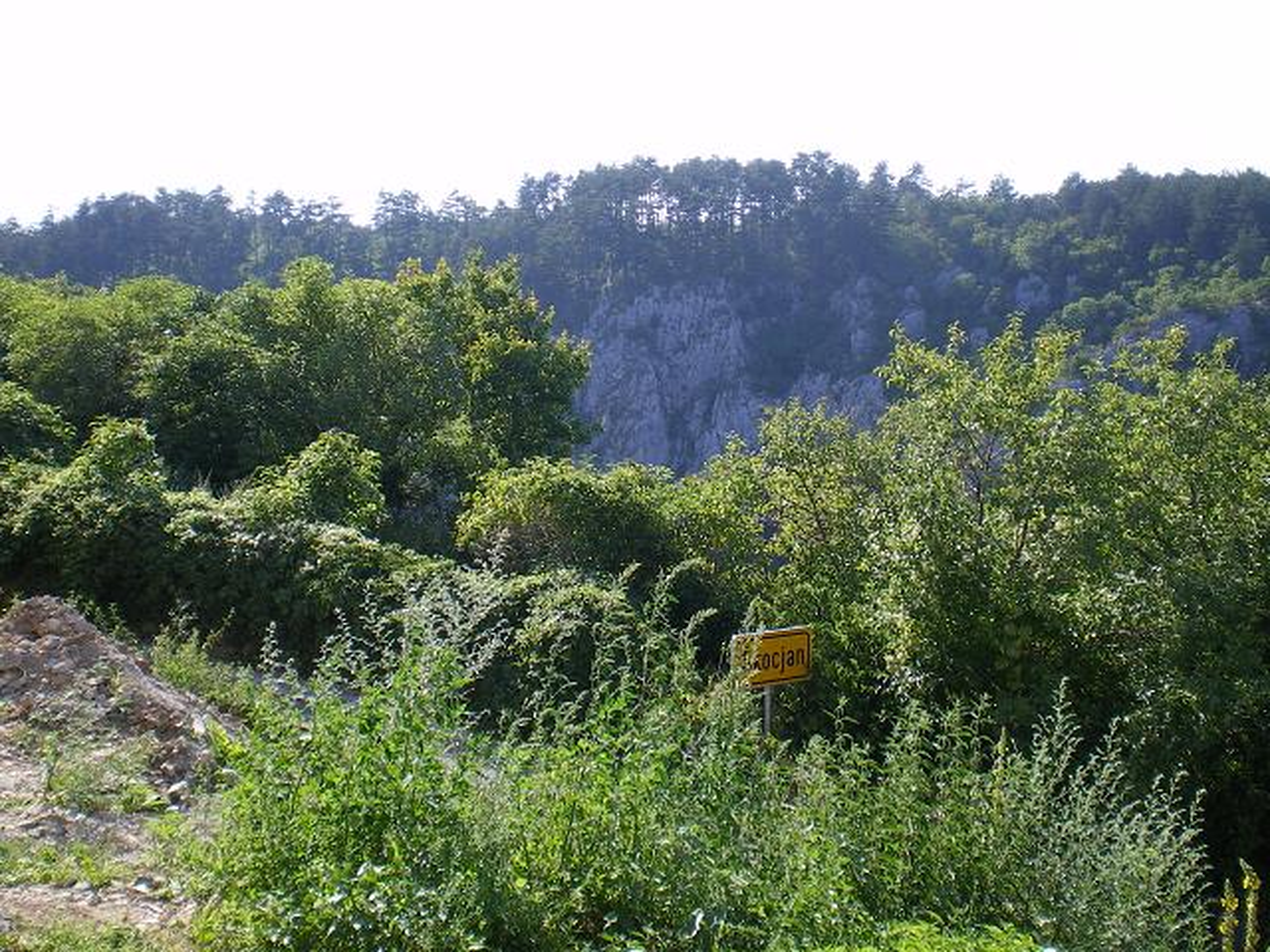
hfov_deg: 38.2
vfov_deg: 29.1
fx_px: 1834
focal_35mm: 50
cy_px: 476
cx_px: 635
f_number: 5.2
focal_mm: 8.4
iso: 64
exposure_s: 1/125
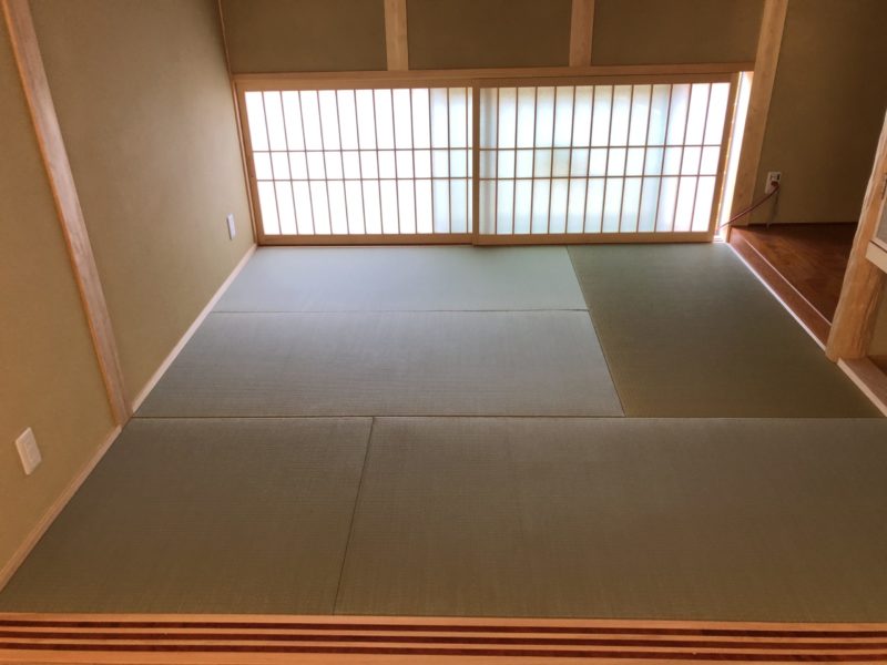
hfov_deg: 63.4
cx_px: 444
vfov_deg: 49.7
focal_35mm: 28
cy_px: 332
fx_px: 717
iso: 25
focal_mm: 3.99
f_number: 1.8
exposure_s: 1/30
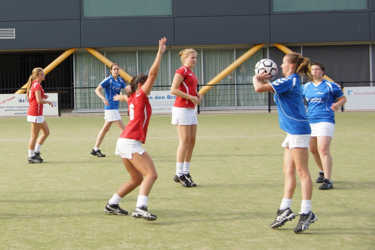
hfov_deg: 37.8
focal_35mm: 52
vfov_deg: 25.8
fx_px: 547
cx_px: 188
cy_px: 125
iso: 320
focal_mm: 35
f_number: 5.6
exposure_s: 1/500
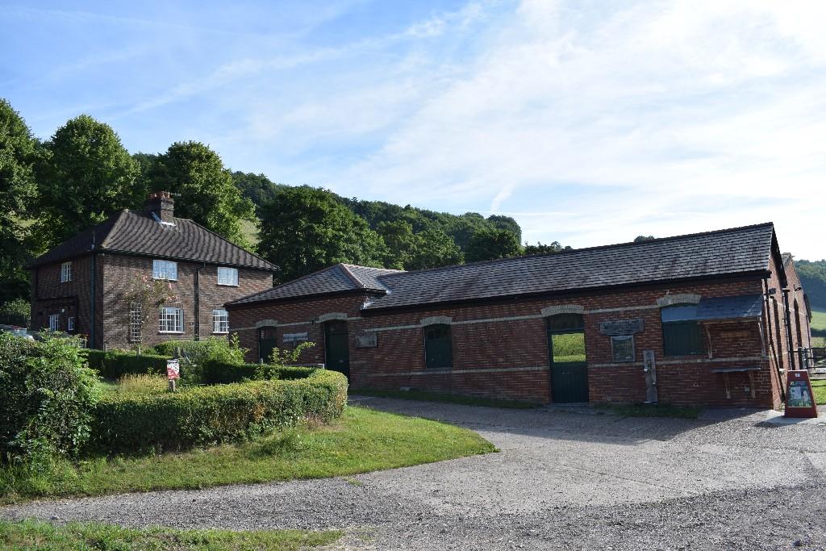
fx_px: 688
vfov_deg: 43.6
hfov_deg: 61.9
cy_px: 276
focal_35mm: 30
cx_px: 413
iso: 100
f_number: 8
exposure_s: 1/250
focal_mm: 20
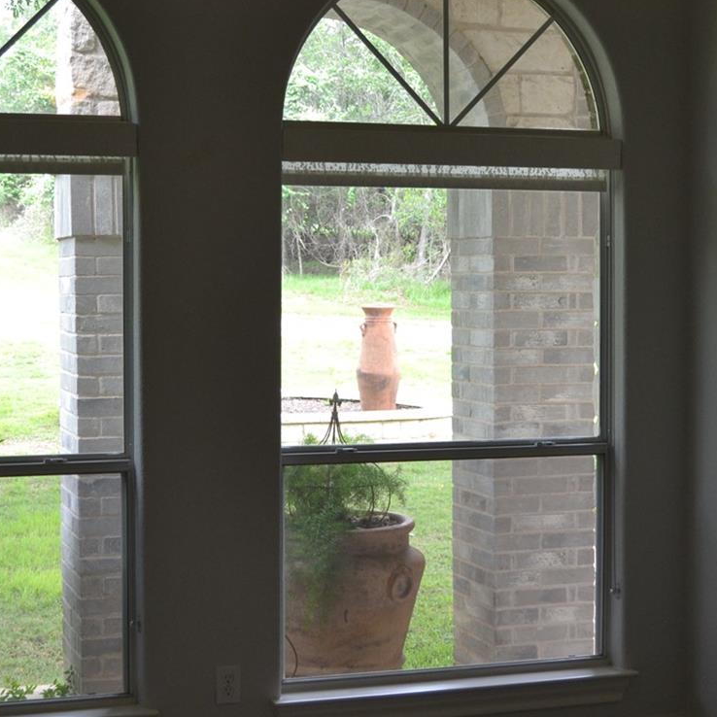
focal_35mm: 67
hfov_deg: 25.7
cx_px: 335
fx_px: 1574
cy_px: 331
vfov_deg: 25.7
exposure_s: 1/125
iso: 280
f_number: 3.5
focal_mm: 19
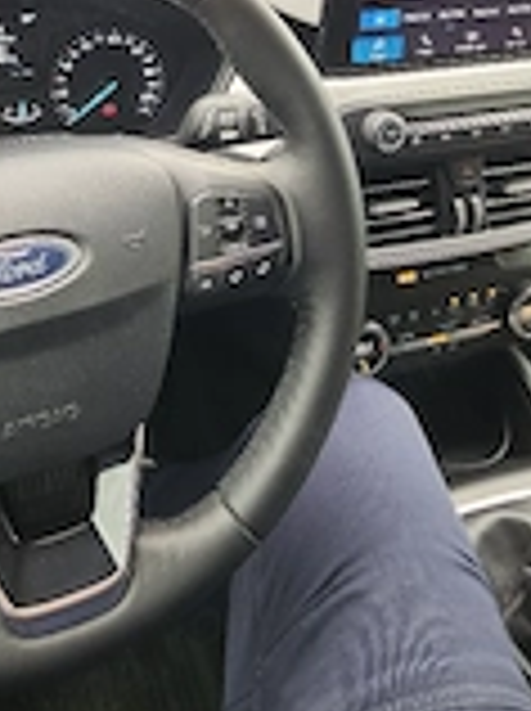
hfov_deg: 42.2
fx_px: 677
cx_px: 171
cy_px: 63
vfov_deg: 49.1
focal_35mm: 33
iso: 64
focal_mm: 2.2
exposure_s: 1/50
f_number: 2.2
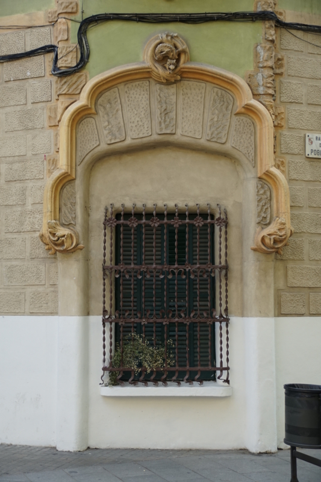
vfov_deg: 38.2
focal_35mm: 52
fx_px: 696
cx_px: 160
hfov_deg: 26.0
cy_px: 241
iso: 250
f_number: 4.5
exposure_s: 1/160
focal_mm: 35
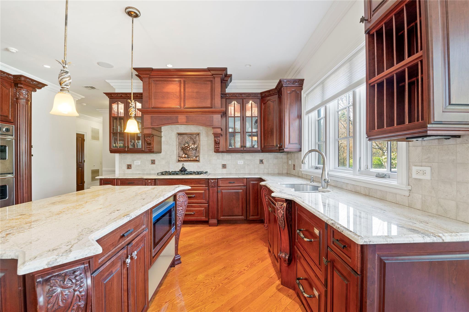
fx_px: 195
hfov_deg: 100.4
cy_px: 156
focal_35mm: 15
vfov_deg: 77.2
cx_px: 234
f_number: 8
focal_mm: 15
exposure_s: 1/5
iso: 500
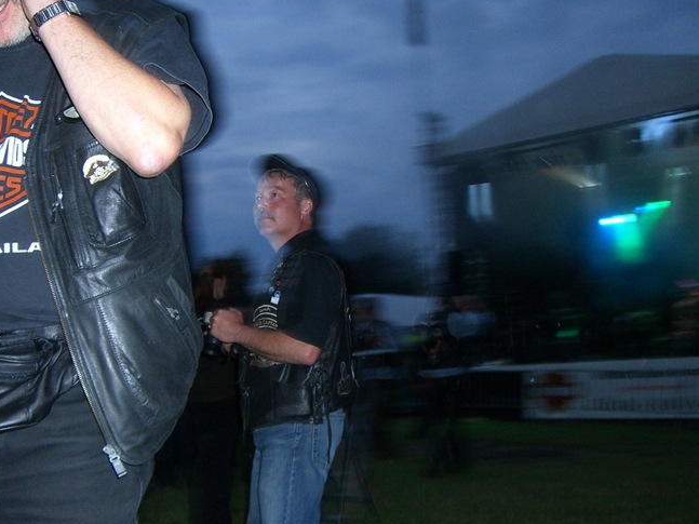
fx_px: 949
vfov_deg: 30.9
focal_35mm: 47
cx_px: 322
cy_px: 281
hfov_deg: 40.4
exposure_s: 1/60
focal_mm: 6.2
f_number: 2.7
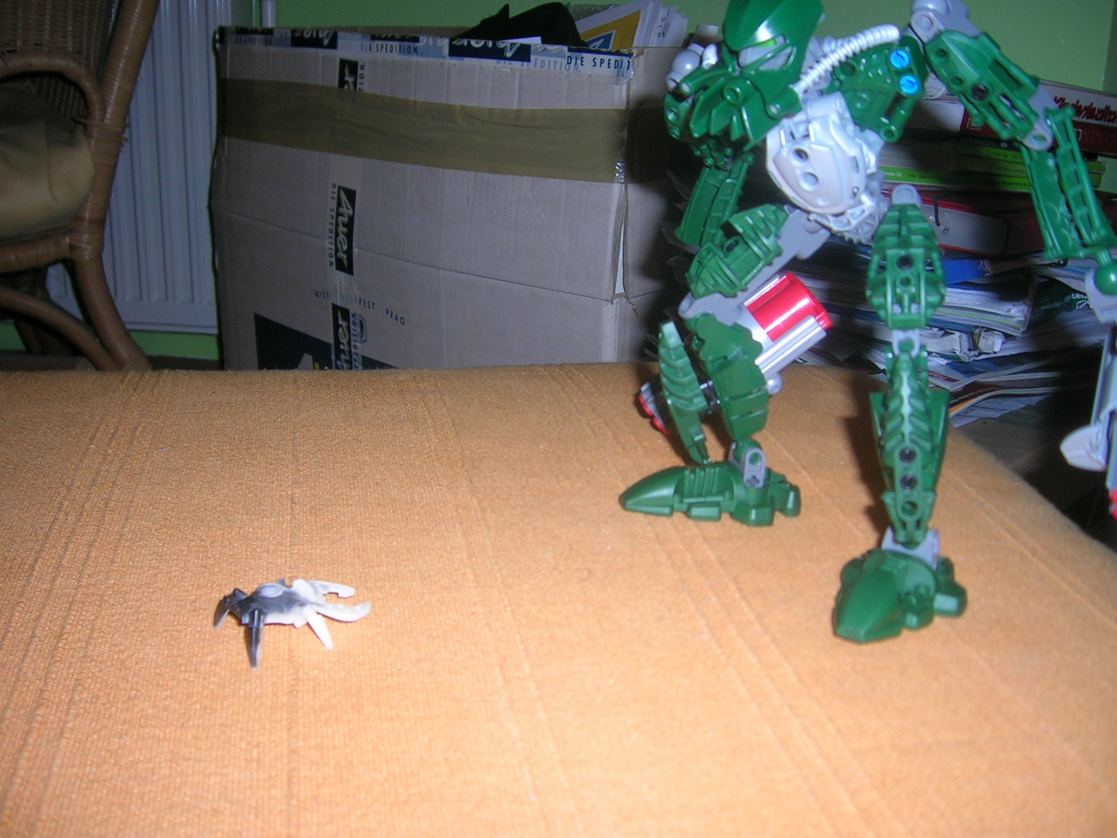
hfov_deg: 52.6
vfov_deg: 40.7
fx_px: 1129
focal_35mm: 35
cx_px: 558
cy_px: 419
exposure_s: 1/60.1
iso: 50
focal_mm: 5.4
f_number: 2.8
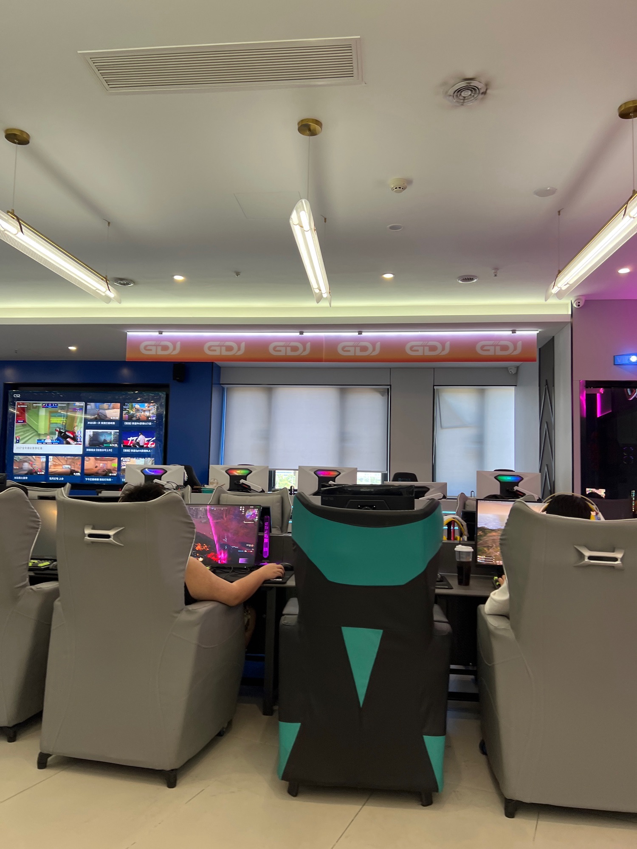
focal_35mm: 26
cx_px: 318
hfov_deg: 53.1
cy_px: 424
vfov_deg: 67.3
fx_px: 638
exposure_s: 1/85
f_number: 1.5
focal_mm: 5.7
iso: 64
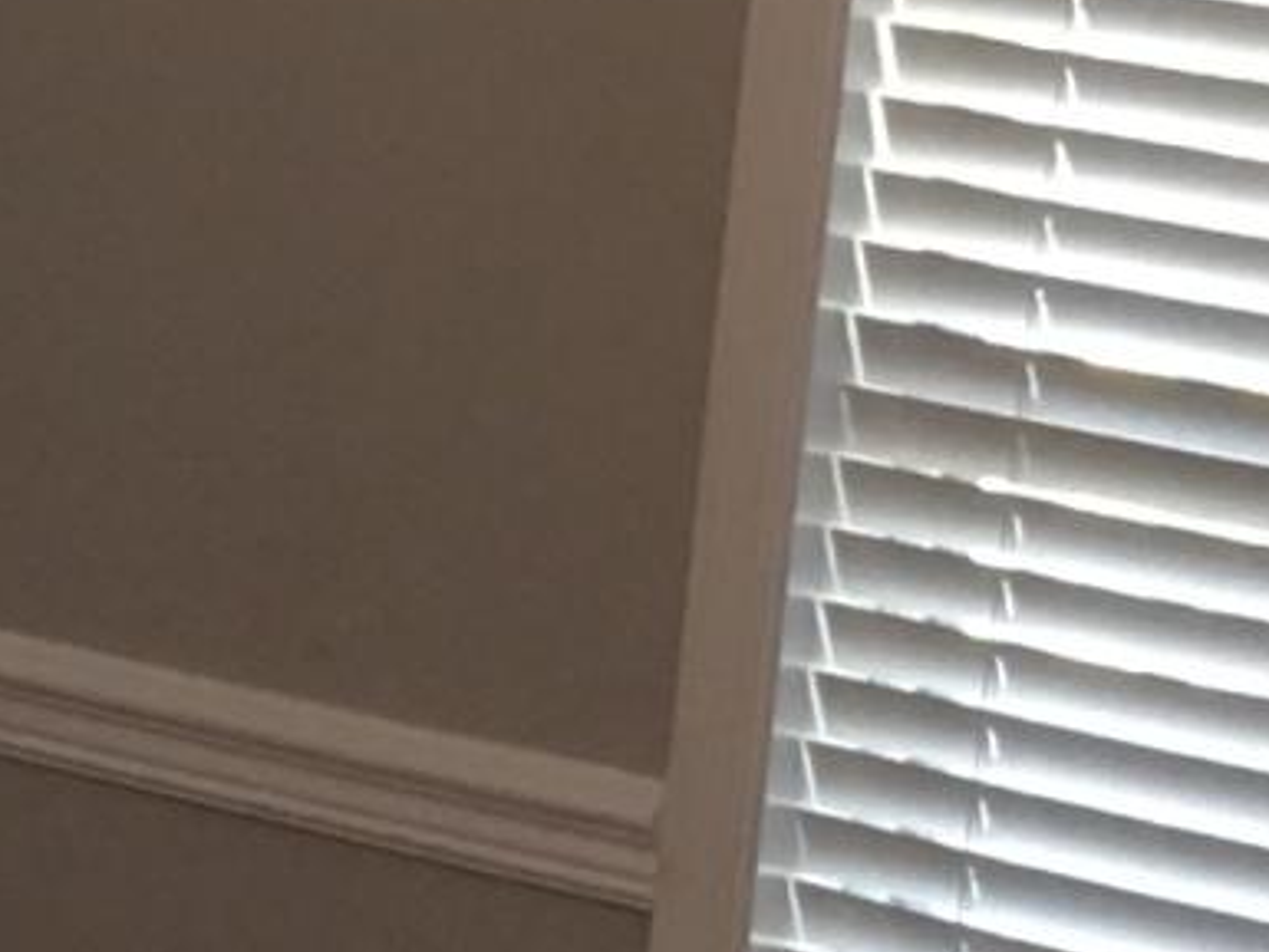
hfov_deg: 8.5
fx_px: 8288
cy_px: 1074
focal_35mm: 226
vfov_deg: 6.5
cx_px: -679
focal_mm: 4.15
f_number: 2.2
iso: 50
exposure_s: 1/15
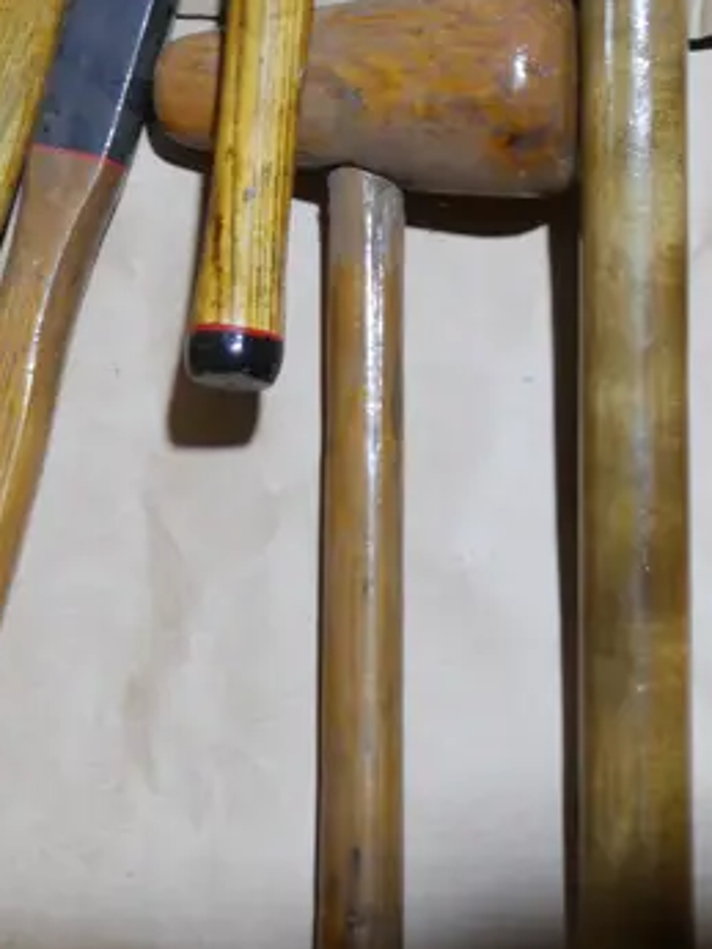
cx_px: 155
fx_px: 2275
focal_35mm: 83
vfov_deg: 22.6
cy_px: -11
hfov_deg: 17.7
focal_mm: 14
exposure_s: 1/60
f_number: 3.5
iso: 250
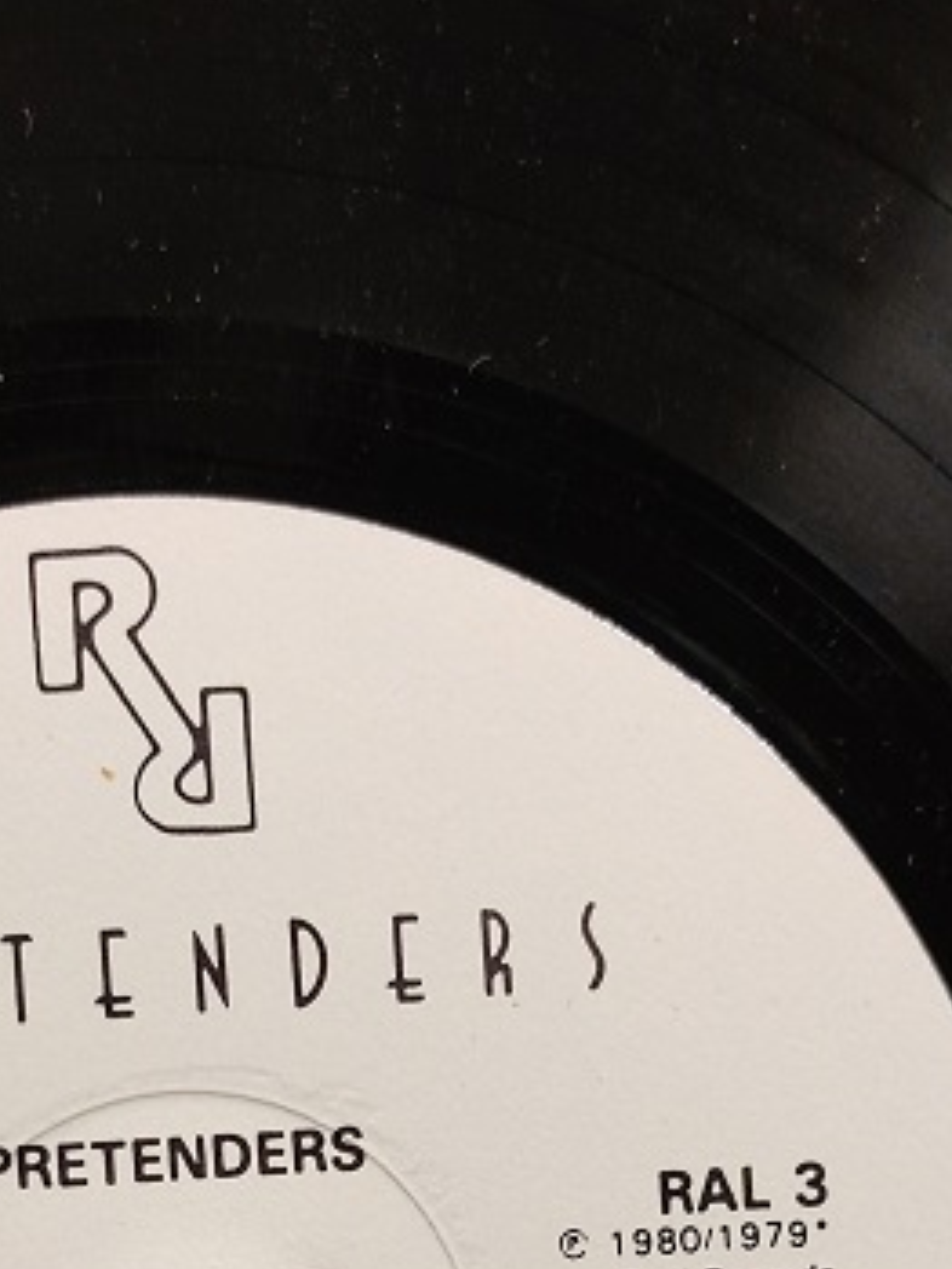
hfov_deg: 13.5
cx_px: 207
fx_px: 3994
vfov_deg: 17.6
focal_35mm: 109
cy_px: 1247
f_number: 1.69
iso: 499
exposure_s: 1/60
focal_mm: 6.72
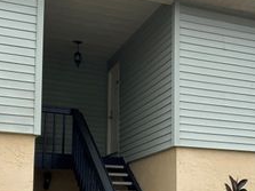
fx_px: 479
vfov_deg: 22.1
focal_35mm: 65
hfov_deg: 29.8
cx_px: 154
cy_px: 165
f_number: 1.8
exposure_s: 1/869
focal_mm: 3
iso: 16
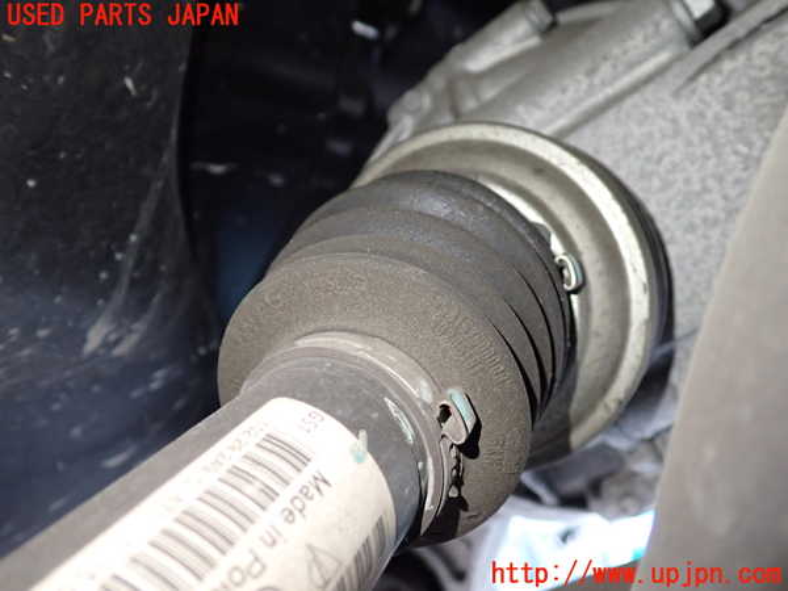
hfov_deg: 60.0
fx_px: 683
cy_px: 296
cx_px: 394
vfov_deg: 46.8
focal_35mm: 30
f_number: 2.3
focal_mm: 5.4
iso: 500
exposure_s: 1/30
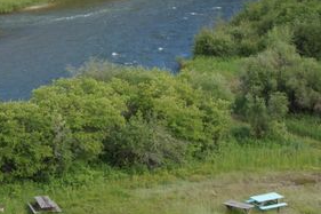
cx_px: 96
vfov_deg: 9.3
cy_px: 97
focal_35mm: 147
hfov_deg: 13.9
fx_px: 1309
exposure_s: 1/160
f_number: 5.6
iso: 100
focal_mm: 55
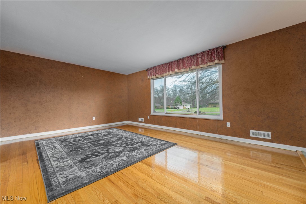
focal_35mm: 14
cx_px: 153
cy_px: 102
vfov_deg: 81.1
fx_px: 119
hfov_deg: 104.3
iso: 200
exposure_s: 1/60
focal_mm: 14
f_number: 8
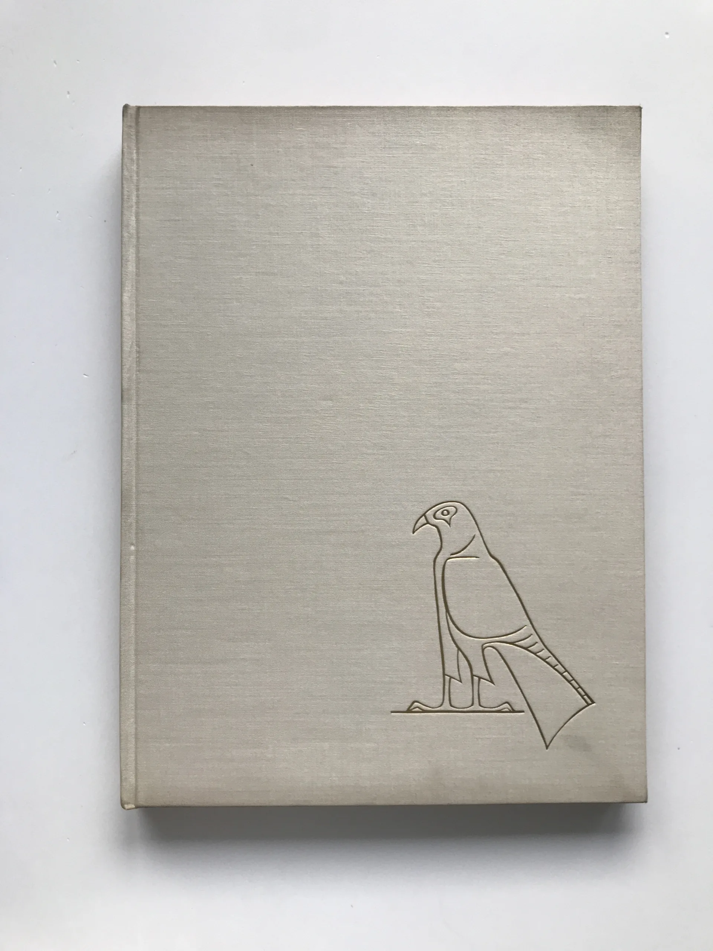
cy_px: 476
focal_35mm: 28
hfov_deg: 49.7
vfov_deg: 63.4
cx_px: 356
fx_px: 769
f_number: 1.8
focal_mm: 3.99
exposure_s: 1/100
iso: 40
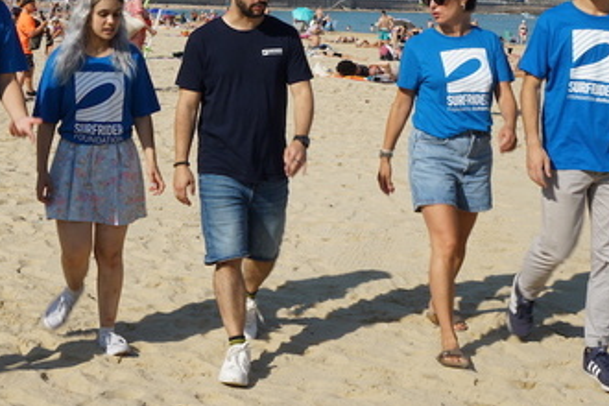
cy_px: 24
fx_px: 1302
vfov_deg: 17.4
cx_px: 255
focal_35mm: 77
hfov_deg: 26.3
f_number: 22
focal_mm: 35
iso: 100
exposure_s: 1/50
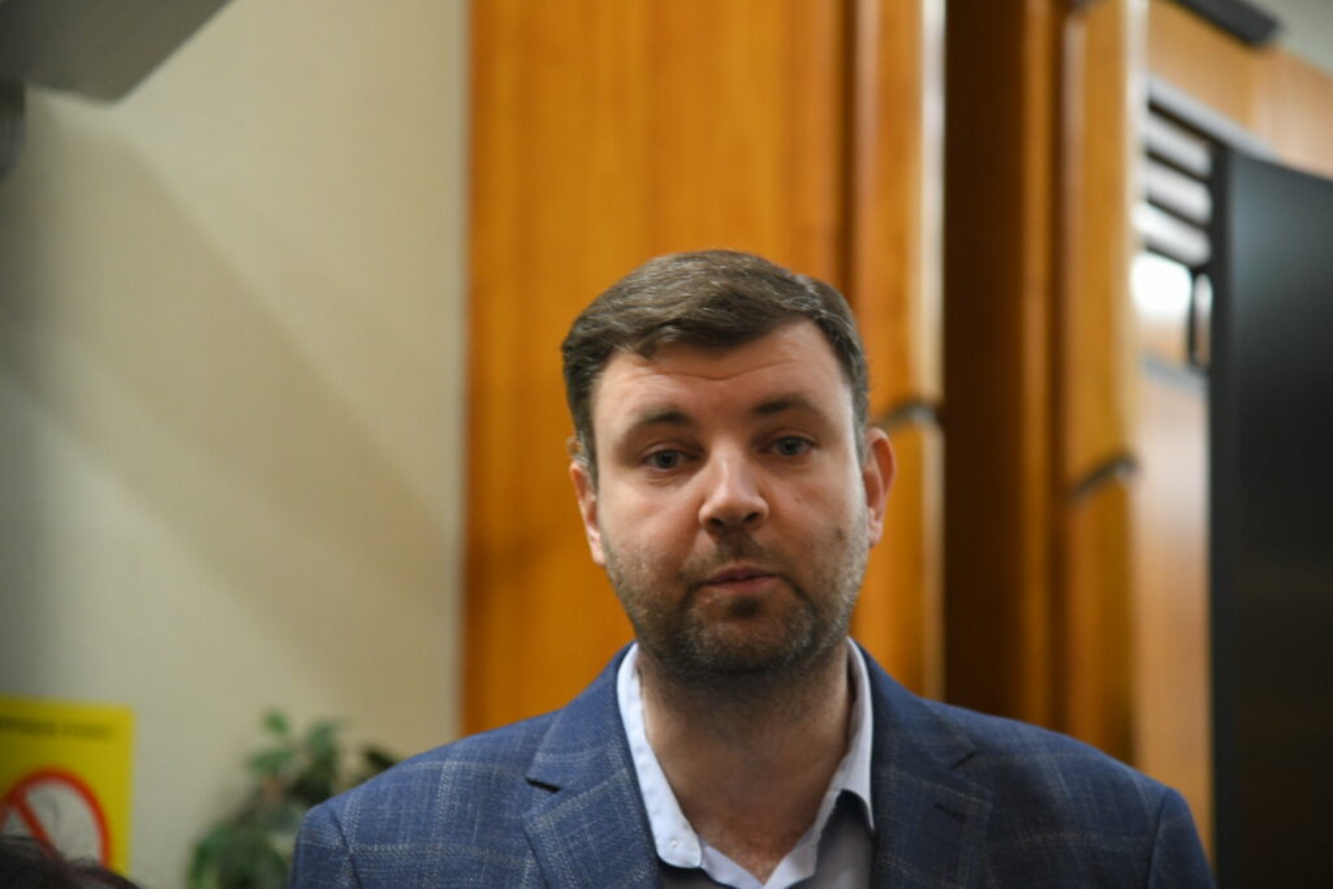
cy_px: 444
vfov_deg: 11.4
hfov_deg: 17.1
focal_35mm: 120
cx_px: 666
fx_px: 4444
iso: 3200
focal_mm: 120
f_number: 4
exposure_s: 1/160
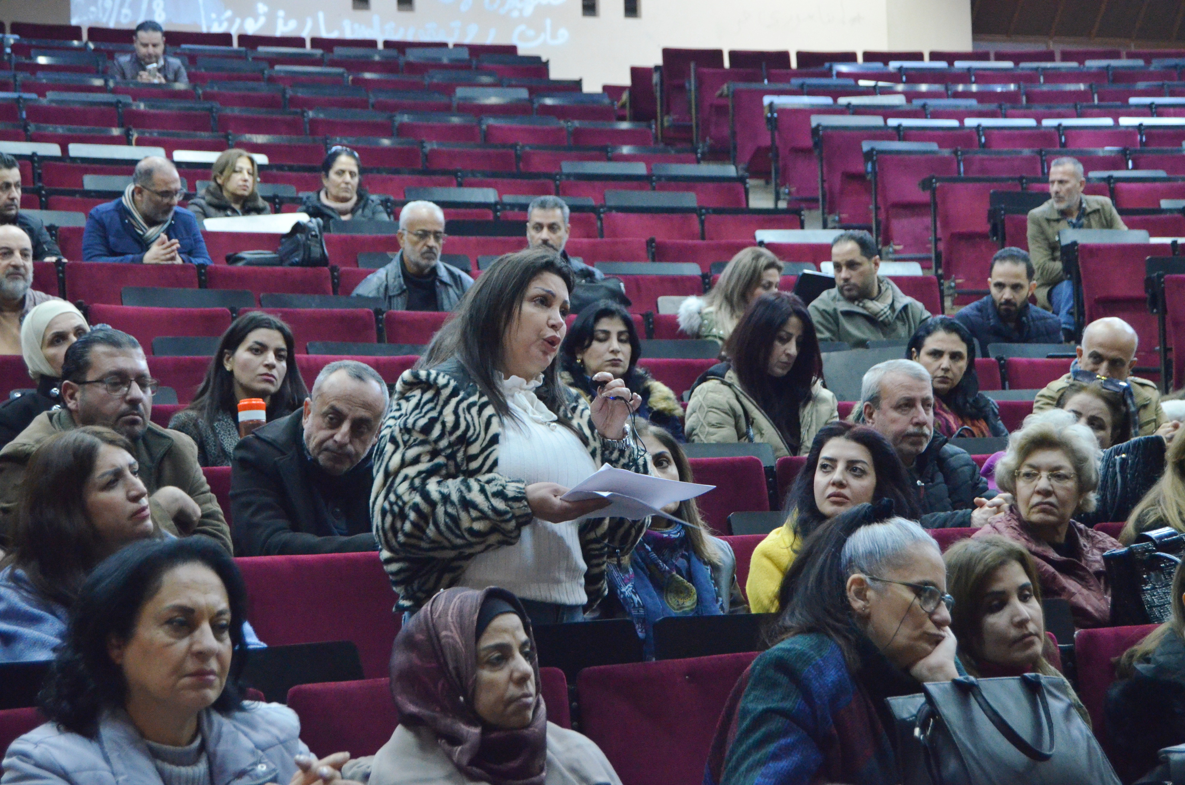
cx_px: 592
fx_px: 2217
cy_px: 392
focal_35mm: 68
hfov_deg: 29.9
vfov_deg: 20.1
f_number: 5.3
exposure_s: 1/30
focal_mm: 45
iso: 4000
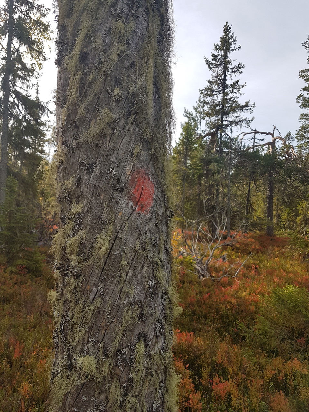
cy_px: 206
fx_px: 309
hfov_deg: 53.1
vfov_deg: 67.3
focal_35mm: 26
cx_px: 154
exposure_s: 1/1348
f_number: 1.7
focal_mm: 4.2
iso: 40
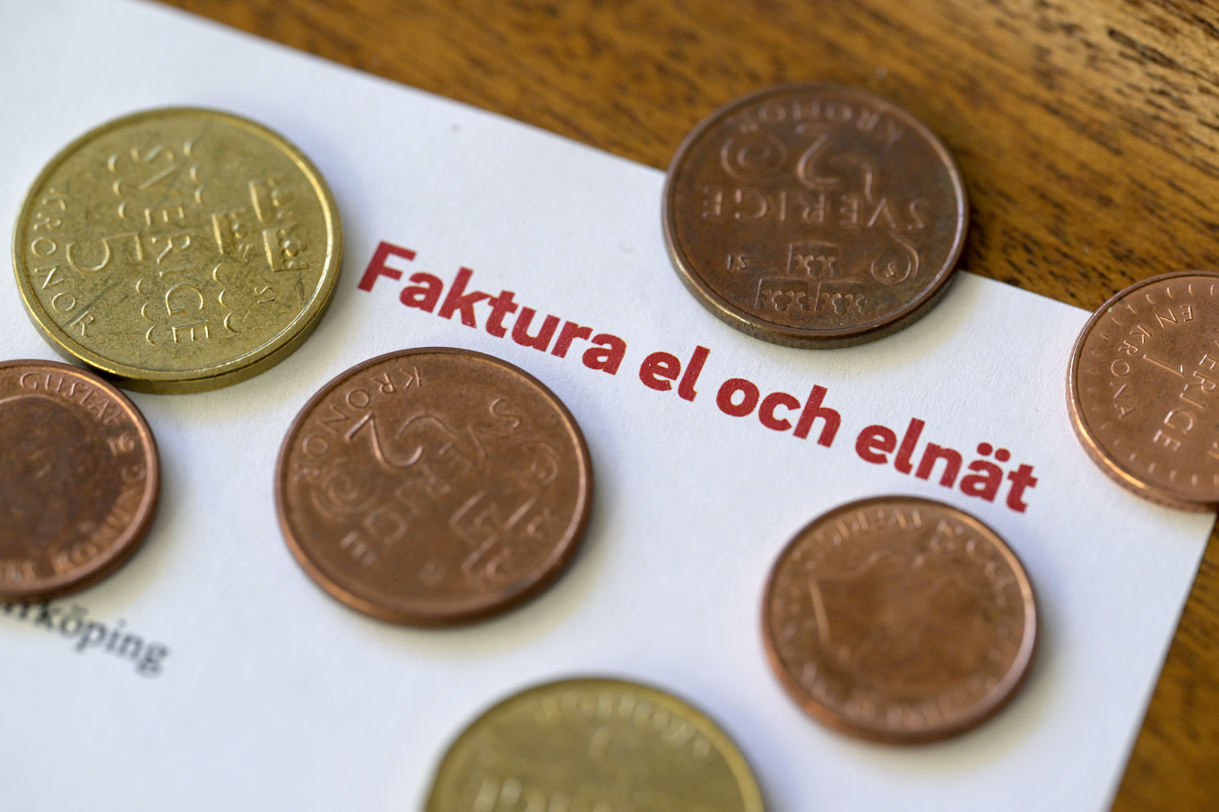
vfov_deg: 13.0
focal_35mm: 105
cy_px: 406
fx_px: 3554
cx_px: 610
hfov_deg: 19.5
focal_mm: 105
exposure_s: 1/80
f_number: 6.3
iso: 500
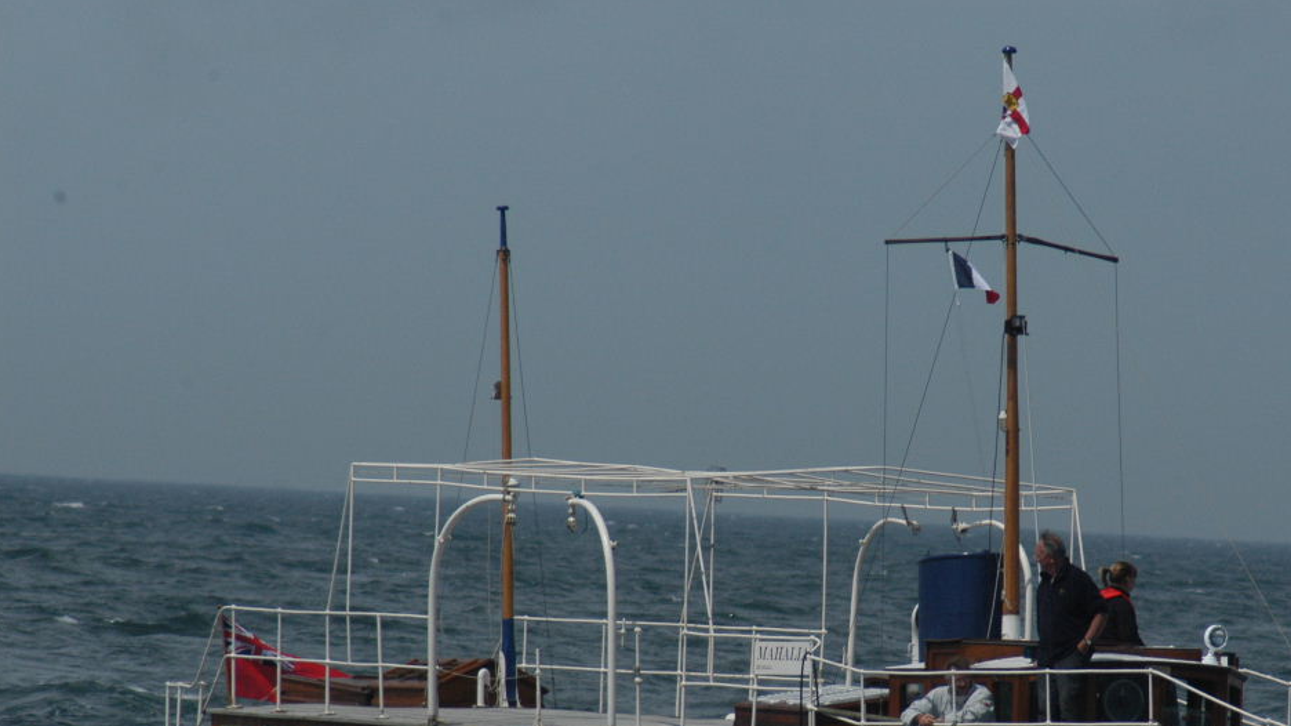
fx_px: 18378
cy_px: 540
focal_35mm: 537
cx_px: 874
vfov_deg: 2.3
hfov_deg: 4.0
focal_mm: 250
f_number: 6.3
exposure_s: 1/2500
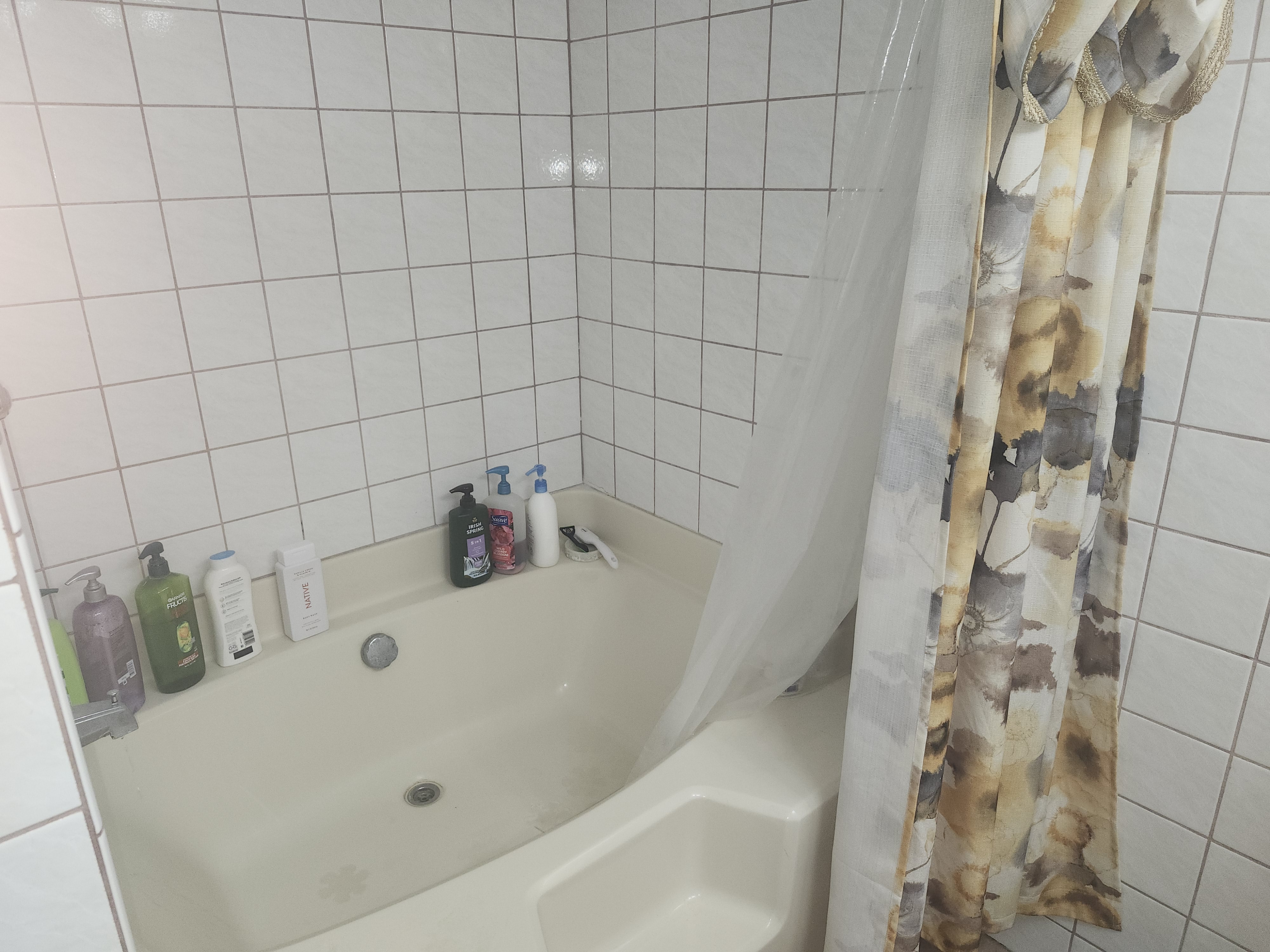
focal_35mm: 23
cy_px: 476
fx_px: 844
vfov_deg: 58.9
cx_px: 635
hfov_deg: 73.9
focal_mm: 5.54
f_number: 1.8
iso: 100
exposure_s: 1/60
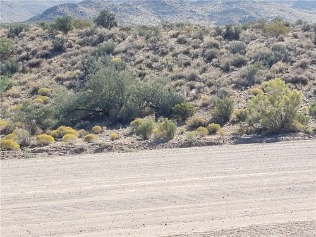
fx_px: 237
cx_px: 158
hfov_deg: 67.3
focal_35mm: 26
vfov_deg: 53.1
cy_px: 118
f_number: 2.4
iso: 50
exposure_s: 1/937
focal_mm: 4.3
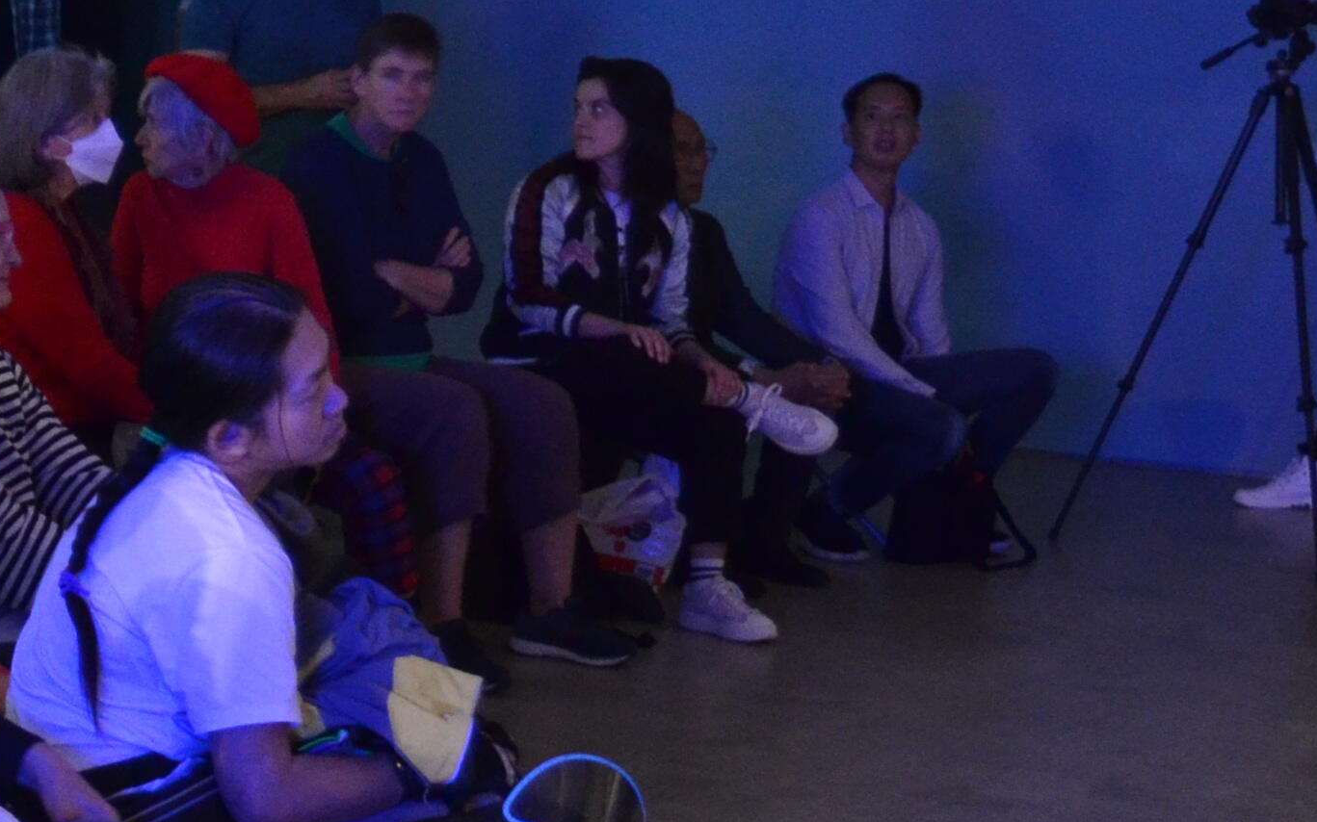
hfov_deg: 20.4
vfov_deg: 14.8
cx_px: -631
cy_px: 523
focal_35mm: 88
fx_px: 3158
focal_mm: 16
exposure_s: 1/3
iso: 1600
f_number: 3.5
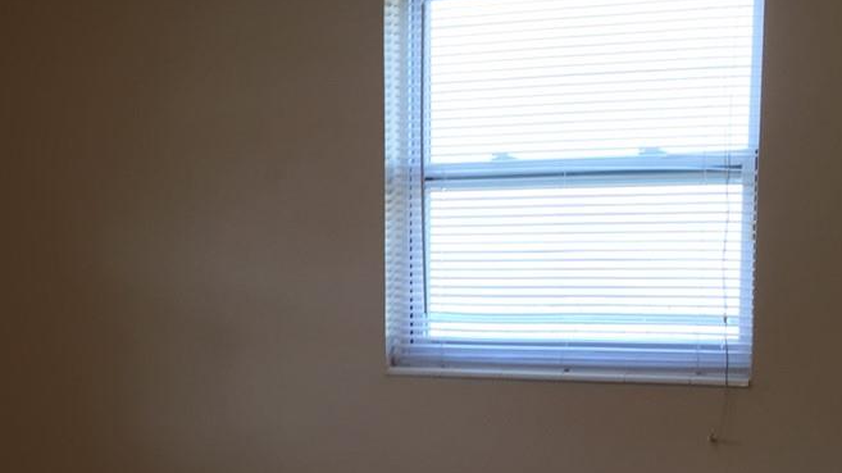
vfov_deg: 15.3
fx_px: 1719
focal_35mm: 77
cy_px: 518
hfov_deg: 27.5
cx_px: 338
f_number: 2.2
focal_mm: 4.15
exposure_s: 1/50
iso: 32
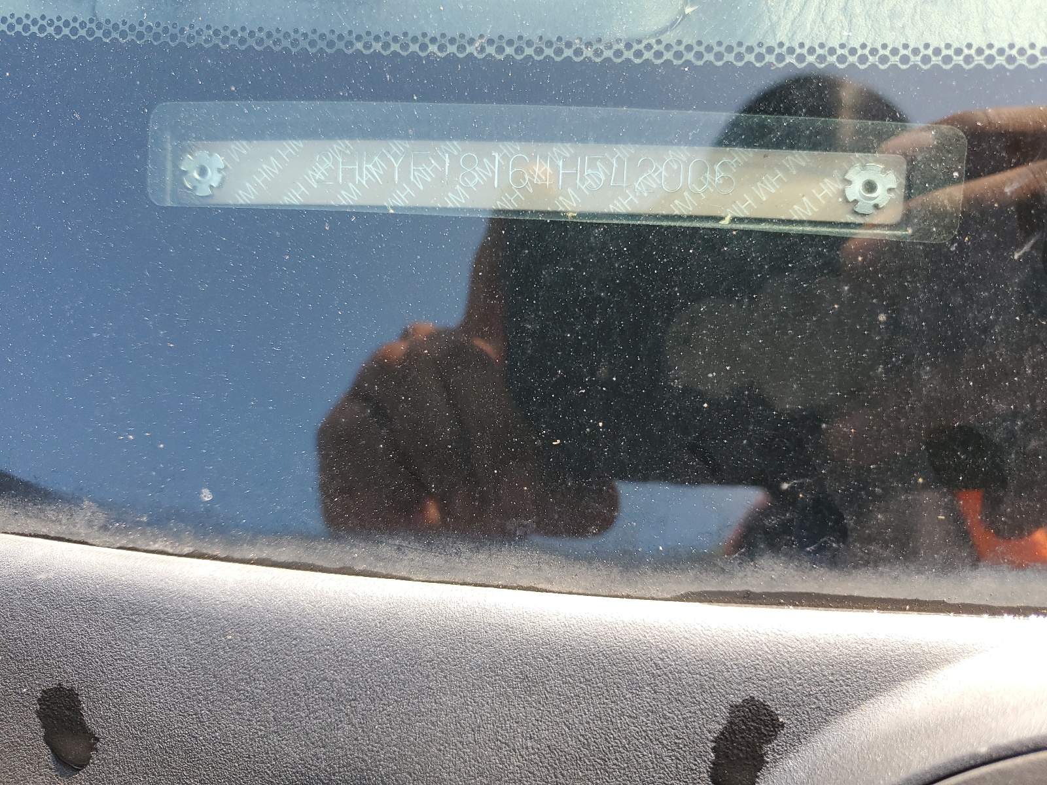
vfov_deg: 53.1
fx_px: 786
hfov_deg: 67.3
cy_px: 392
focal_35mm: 26
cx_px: 524
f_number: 1.5
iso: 50
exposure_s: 1/227
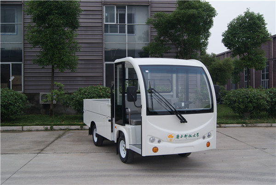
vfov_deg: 34.3
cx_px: 138
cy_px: 92
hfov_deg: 49.5
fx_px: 299
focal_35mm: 39
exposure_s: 1/160
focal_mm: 26
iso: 100
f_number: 6.3
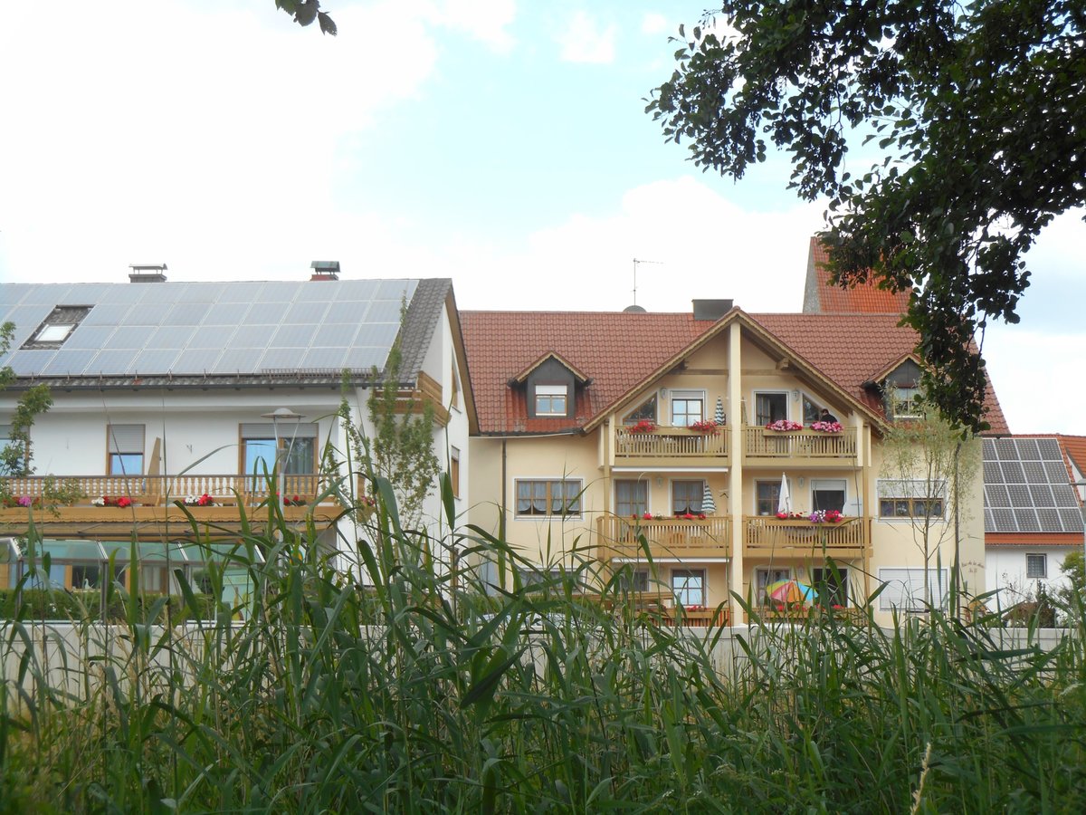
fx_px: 2165
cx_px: 543
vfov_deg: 21.3
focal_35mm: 69
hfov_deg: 28.2
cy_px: 408
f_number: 4.9
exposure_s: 1/125
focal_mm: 12.4
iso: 80
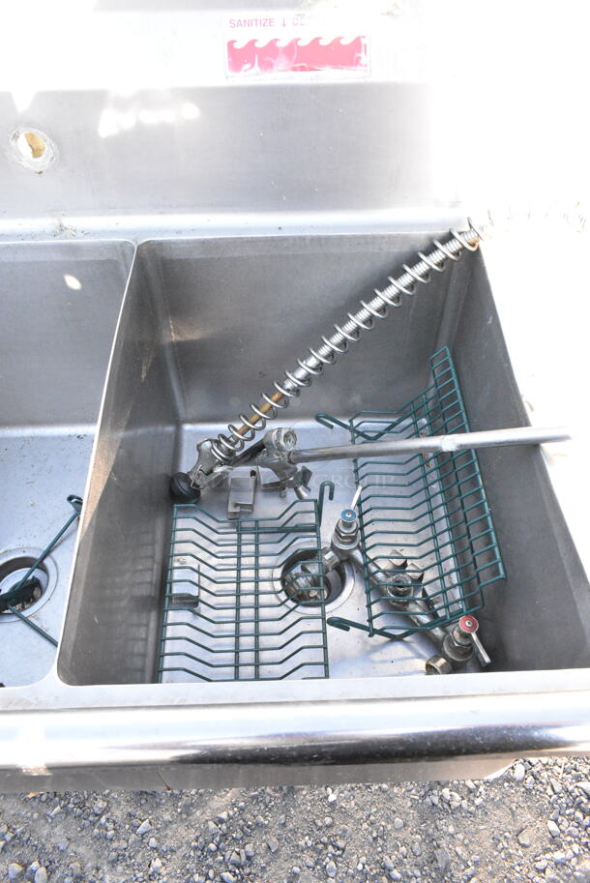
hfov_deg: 48.0
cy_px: 442
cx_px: 295
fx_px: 663
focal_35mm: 27
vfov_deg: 67.3
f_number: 11
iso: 6400
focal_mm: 18
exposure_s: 1/320
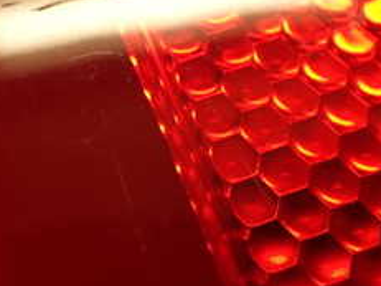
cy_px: 58
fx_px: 913
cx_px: 114
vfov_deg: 17.6
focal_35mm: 83
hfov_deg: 23.4
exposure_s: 1/60
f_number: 2.4
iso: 200
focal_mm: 5.79
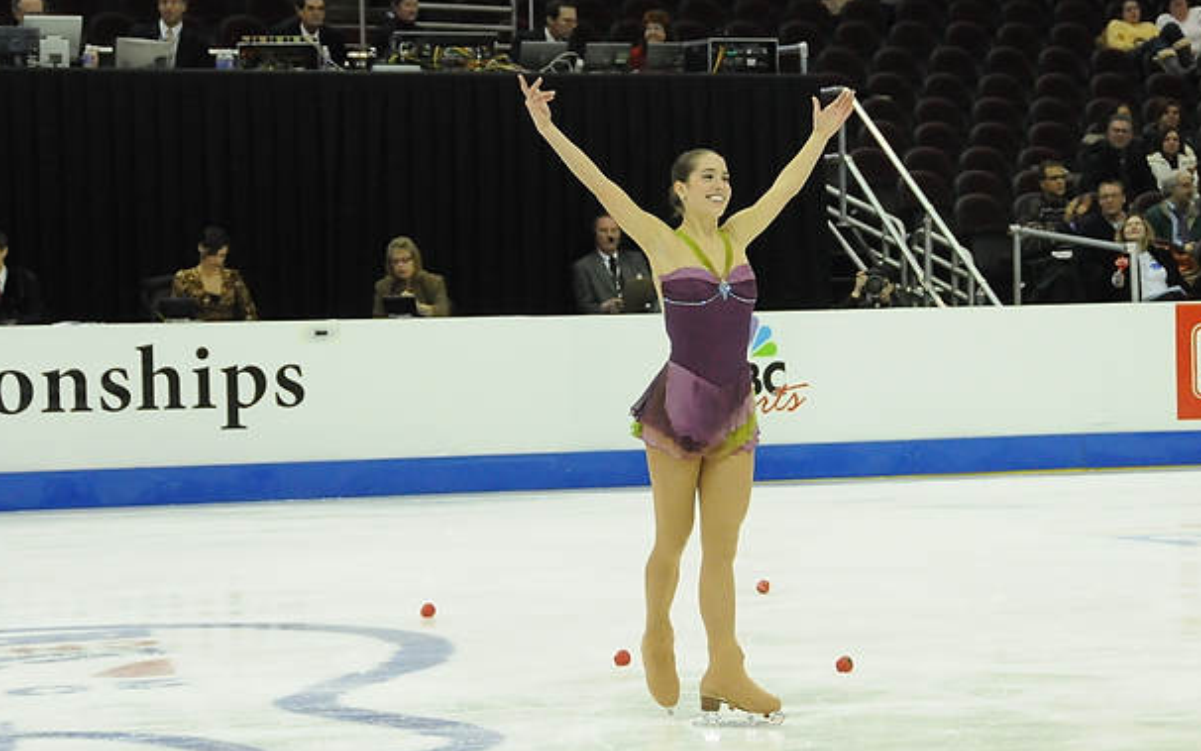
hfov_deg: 14.8
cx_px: 706
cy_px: 316
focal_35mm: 141
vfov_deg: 9.3
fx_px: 4616
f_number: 5.6
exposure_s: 1/640
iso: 3200
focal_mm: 70
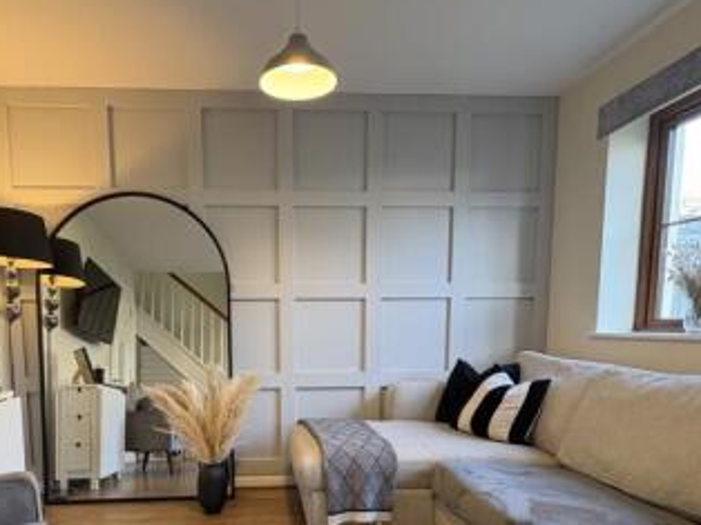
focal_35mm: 26
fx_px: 526
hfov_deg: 66.7
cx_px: 282
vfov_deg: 51.0
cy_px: 388
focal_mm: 2.22
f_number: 2.2
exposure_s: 1/78
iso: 200
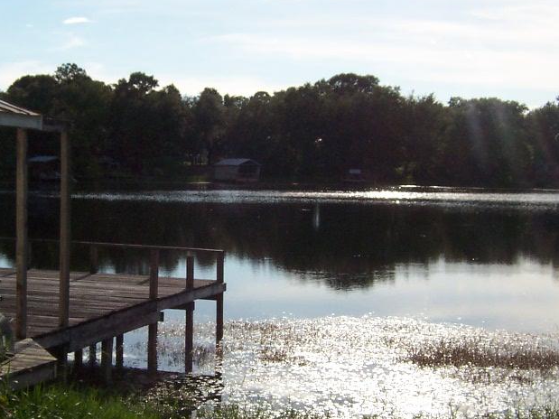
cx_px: 207
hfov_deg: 30.1
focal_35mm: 64
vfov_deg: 22.9
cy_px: 238
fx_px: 1033
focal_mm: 5.5
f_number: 5.6
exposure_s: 1/750
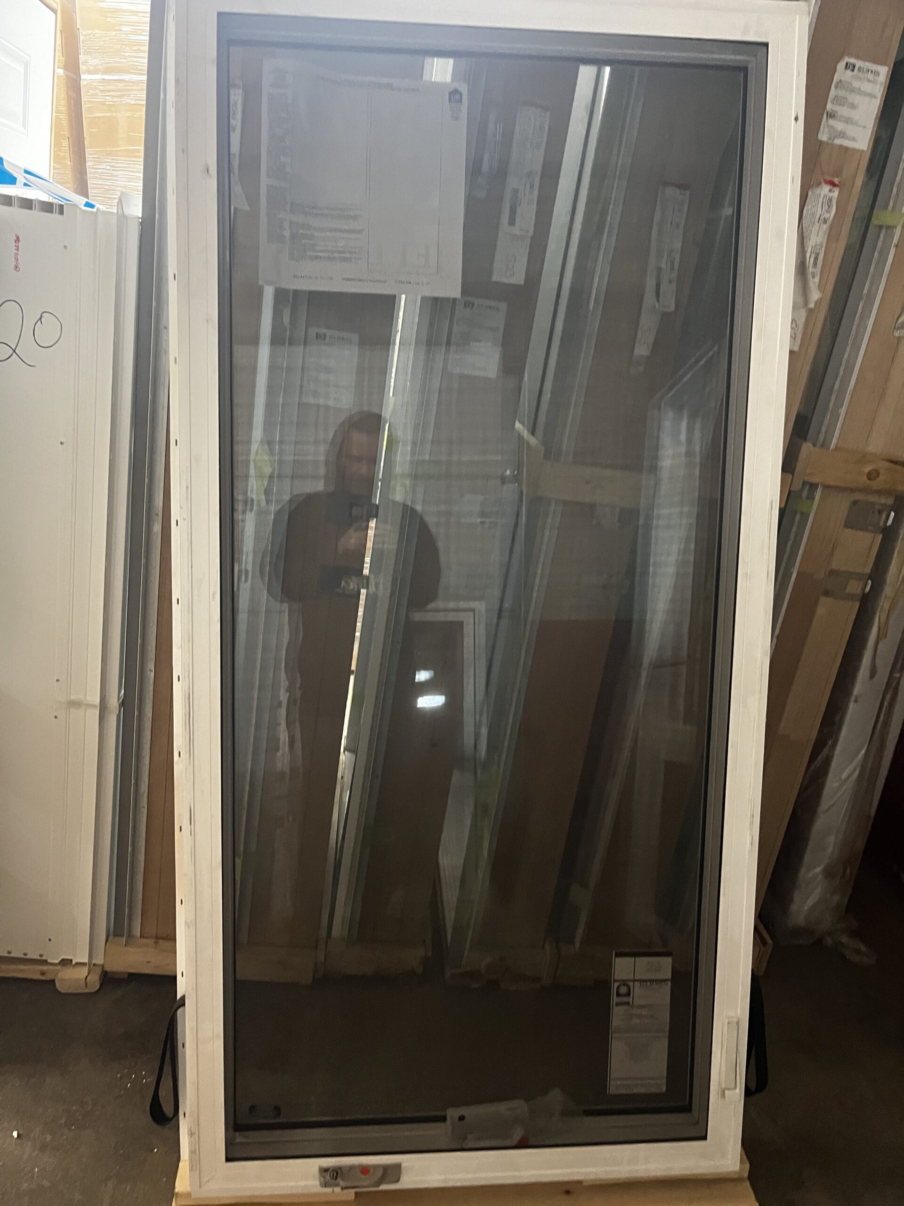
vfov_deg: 67.3
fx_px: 905
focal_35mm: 26
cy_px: 603
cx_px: 452
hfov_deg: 53.1
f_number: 1.6
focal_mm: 5.1
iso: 500
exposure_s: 1/30
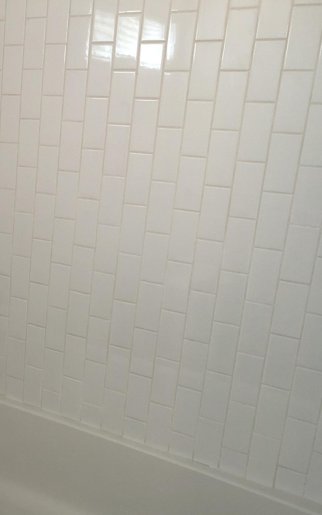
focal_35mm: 46
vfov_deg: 43.4
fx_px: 646
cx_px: -42
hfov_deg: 25.7
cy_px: 293
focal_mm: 3.99
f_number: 1.8
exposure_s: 1/40
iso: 25
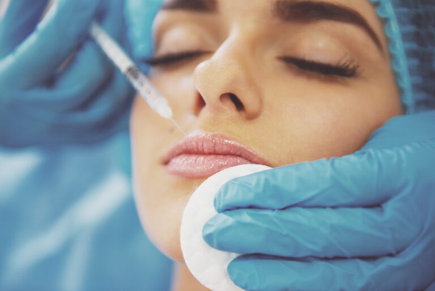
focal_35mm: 62
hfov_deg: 32.4
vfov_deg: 21.9
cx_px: 218
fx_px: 750
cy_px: 146
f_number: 2.8
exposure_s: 1/125
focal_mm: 62
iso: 500
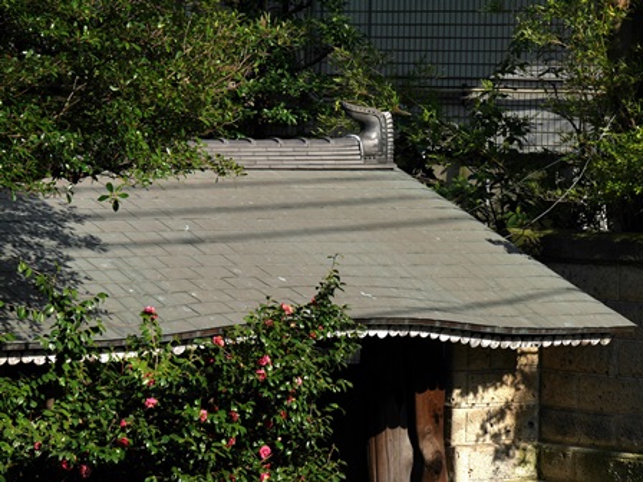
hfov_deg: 10.2
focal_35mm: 194
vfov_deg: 7.7
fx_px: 3604
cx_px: 322
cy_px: 241
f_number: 10
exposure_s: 1/640
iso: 200
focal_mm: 97
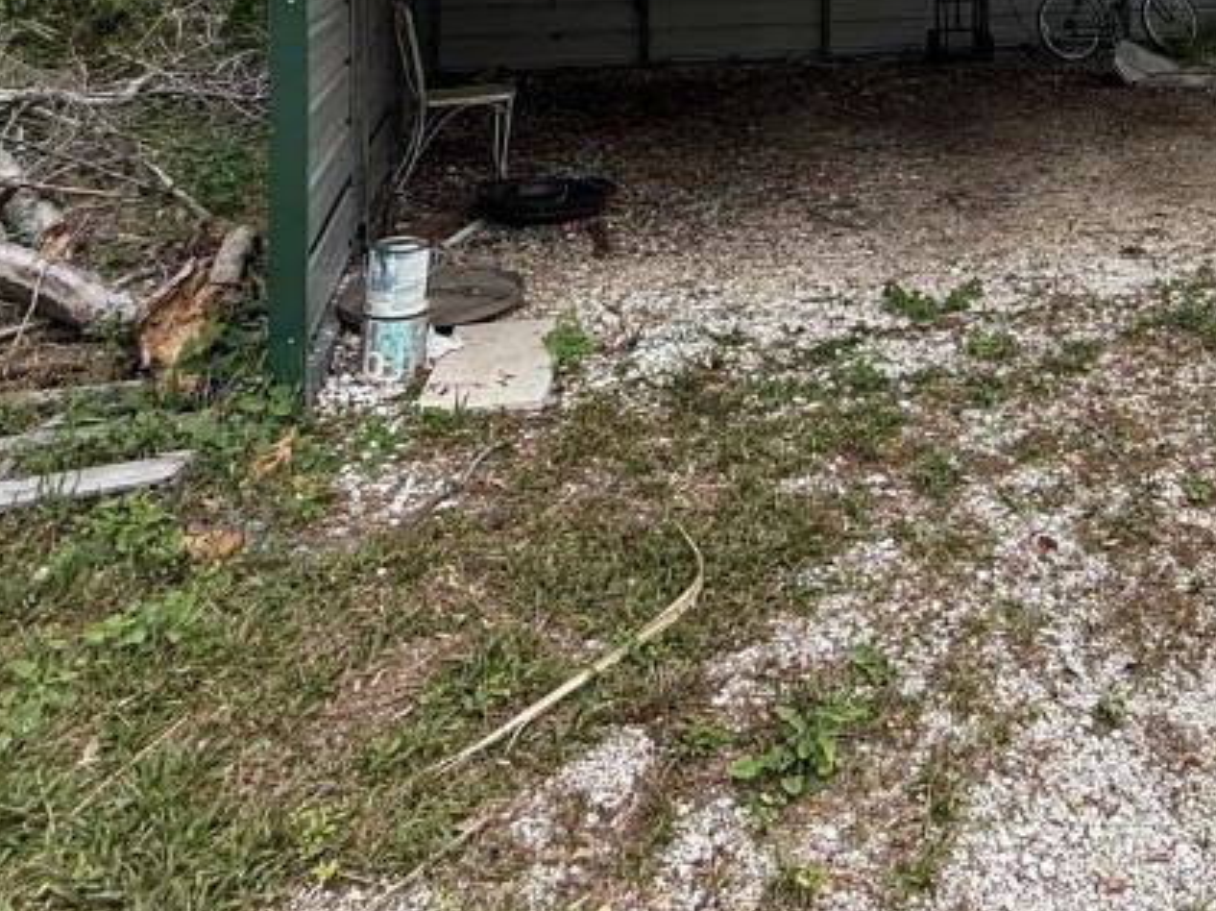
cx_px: 1040
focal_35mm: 34
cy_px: -92
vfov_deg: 35.6
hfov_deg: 49.4
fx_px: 1194
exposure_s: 1/395
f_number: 2.2
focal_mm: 2.22
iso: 64
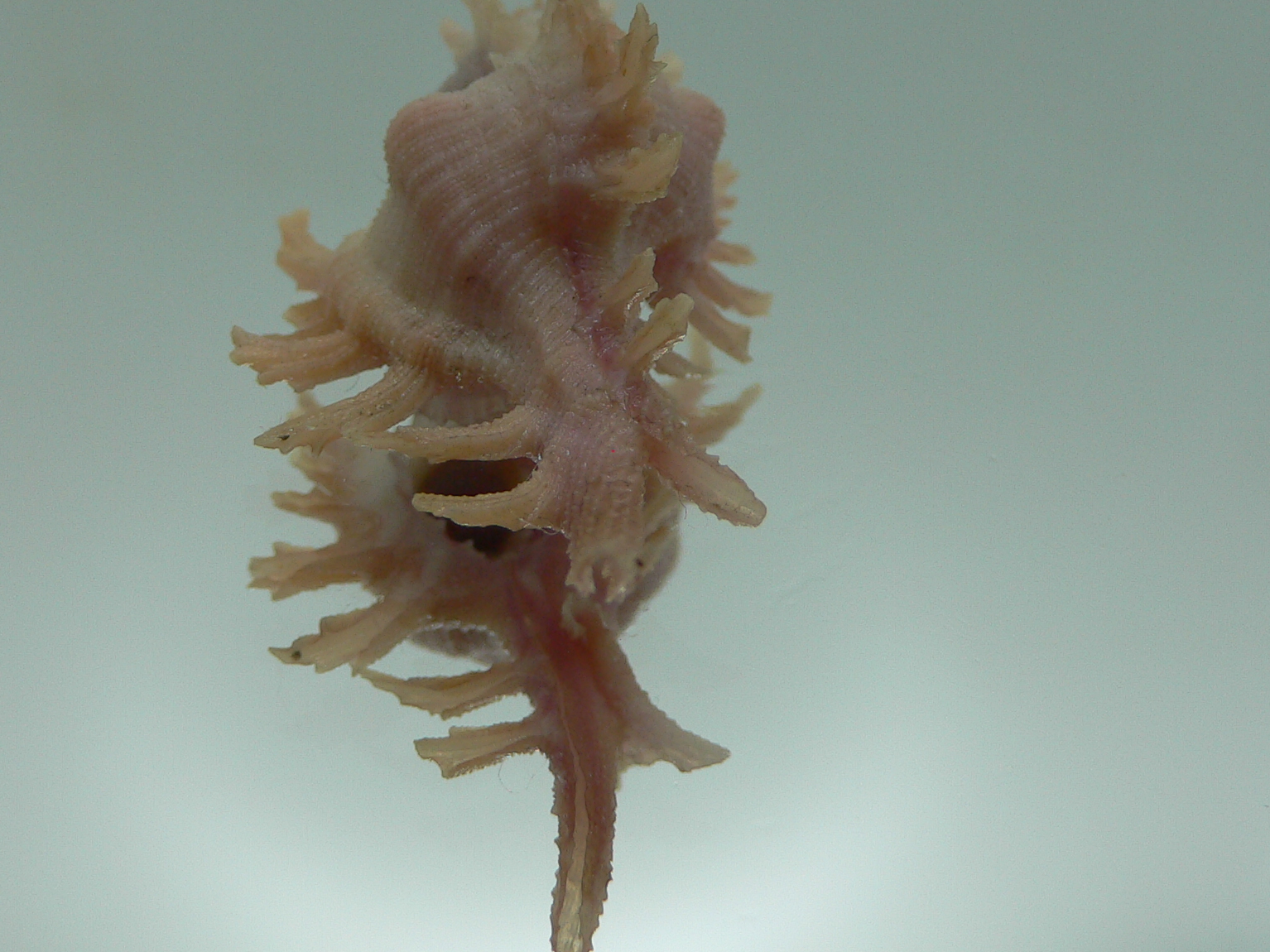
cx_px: 520
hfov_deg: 41.1
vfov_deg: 31.3
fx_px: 1687
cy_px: 328
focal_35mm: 46
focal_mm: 4.6
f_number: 2.8
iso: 80
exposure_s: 1/100
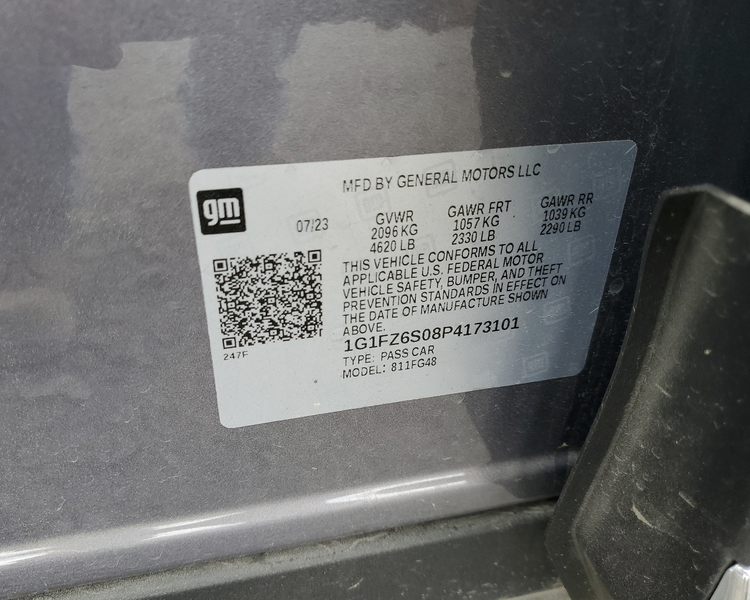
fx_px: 622
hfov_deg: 62.2
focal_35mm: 28
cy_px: 303
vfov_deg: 51.5
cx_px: 362
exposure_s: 1/120
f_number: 1.5
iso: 53
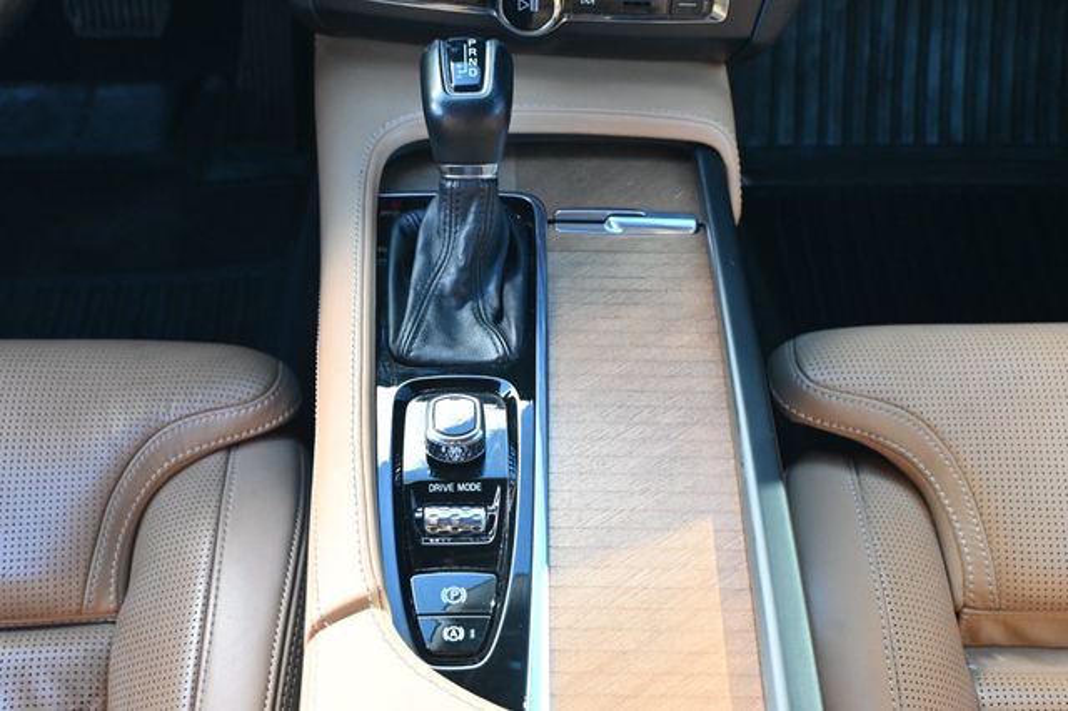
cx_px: 534
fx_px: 1245
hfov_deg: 46.4
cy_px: 356
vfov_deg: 31.9
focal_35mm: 42
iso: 1400
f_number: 4.5
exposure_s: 1/125
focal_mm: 28
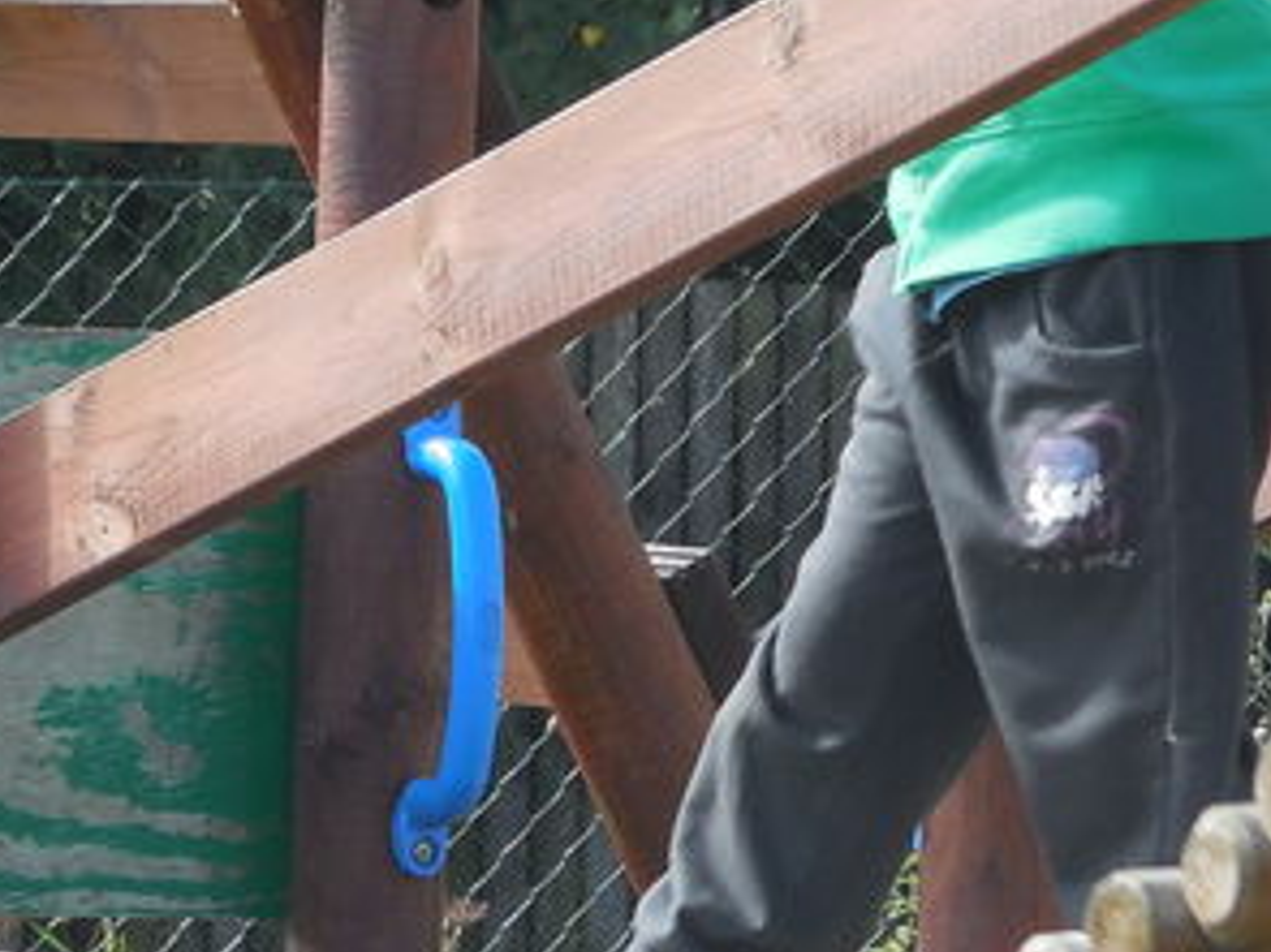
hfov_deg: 4.9
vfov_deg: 3.7
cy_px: 177
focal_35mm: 404
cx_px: -237
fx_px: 14828
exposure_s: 1/125
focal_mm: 26.8
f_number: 5.4
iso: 125
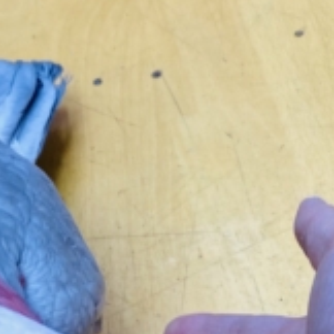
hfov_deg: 19.1
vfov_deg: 18.7
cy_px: 320
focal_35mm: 91
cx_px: 198
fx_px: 993
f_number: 1.8
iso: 100
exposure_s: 1/100
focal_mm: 4.25
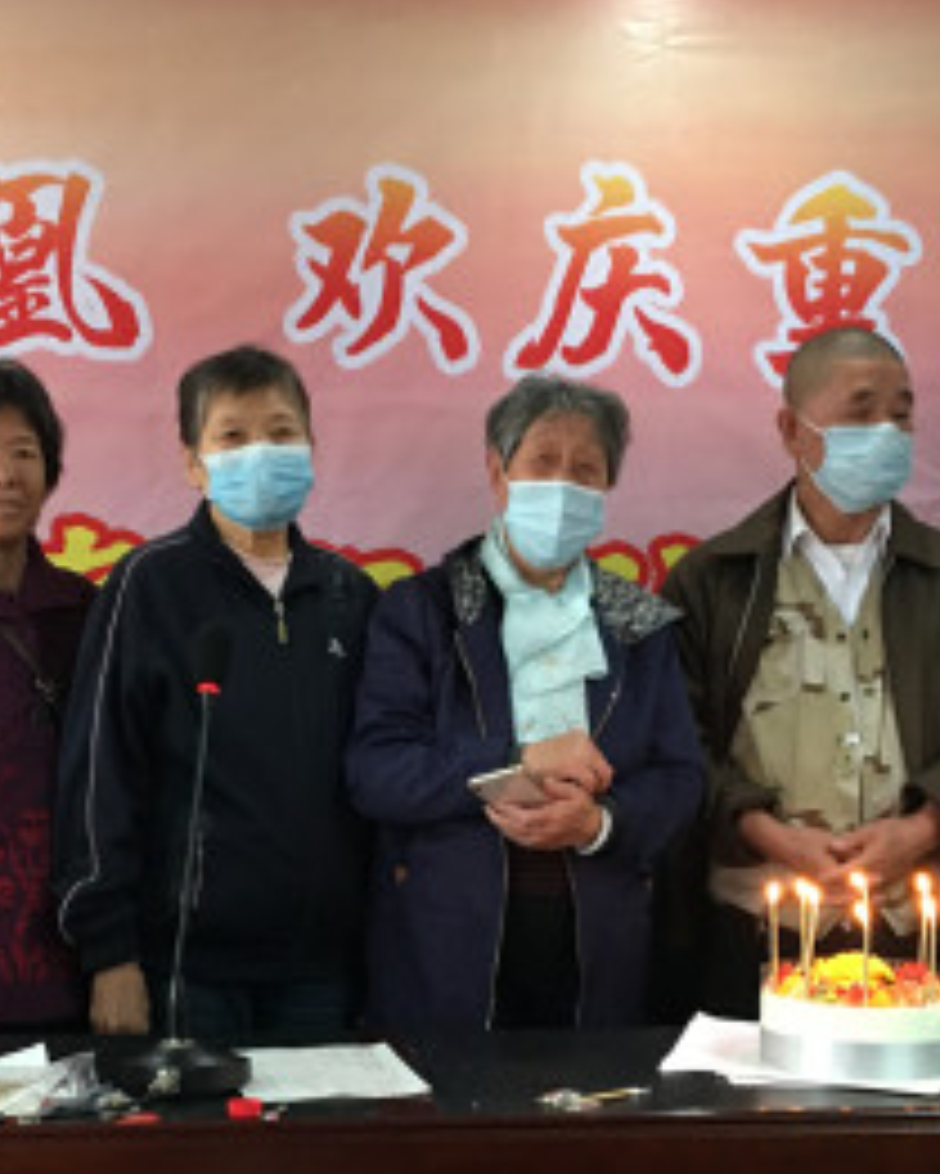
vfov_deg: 28.5
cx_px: 490
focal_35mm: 65
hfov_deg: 23.5
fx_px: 2259
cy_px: 931
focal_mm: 4.15
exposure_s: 1/17
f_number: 2.2
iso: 100
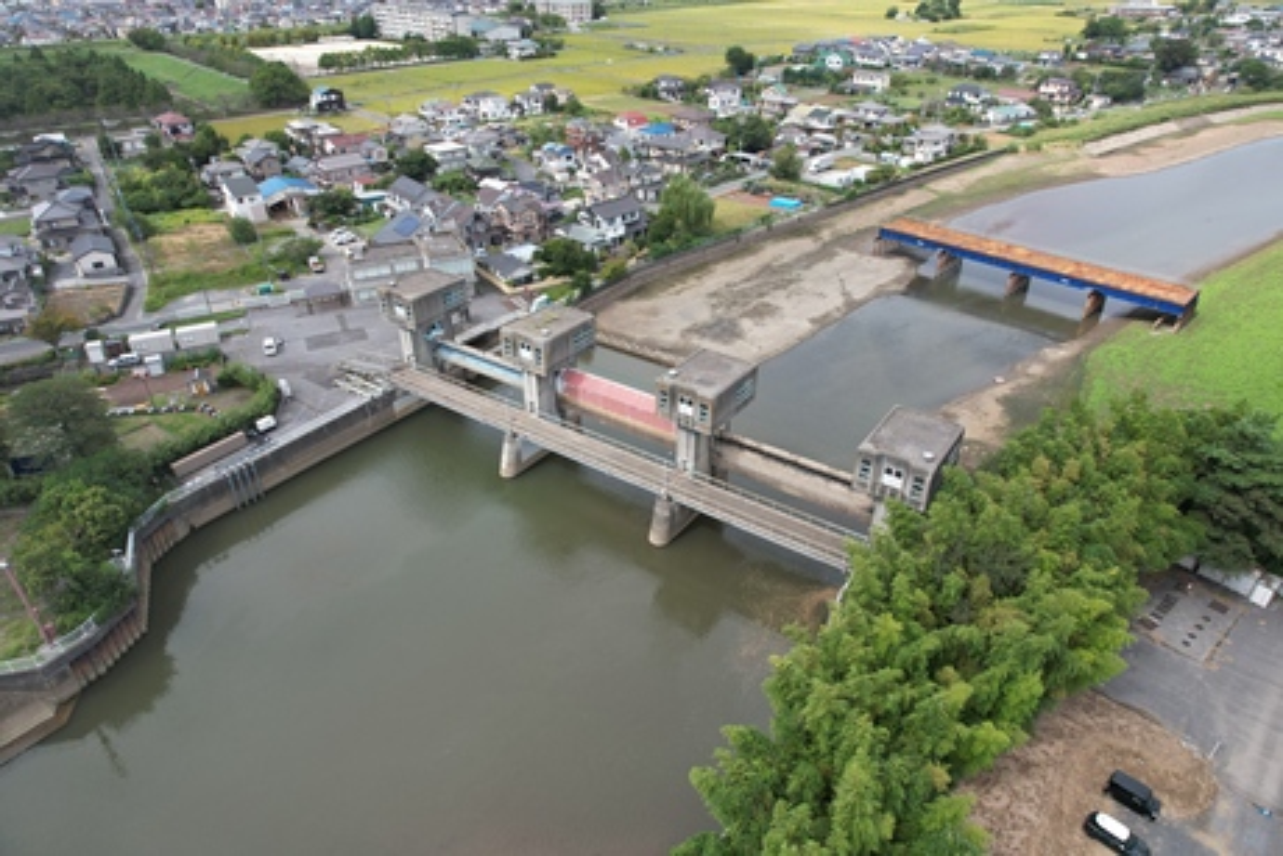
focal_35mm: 22
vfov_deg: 57.3
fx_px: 784
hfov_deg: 78.6
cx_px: 642
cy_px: 428
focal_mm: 8.38
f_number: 2.8
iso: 100
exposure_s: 1/1000
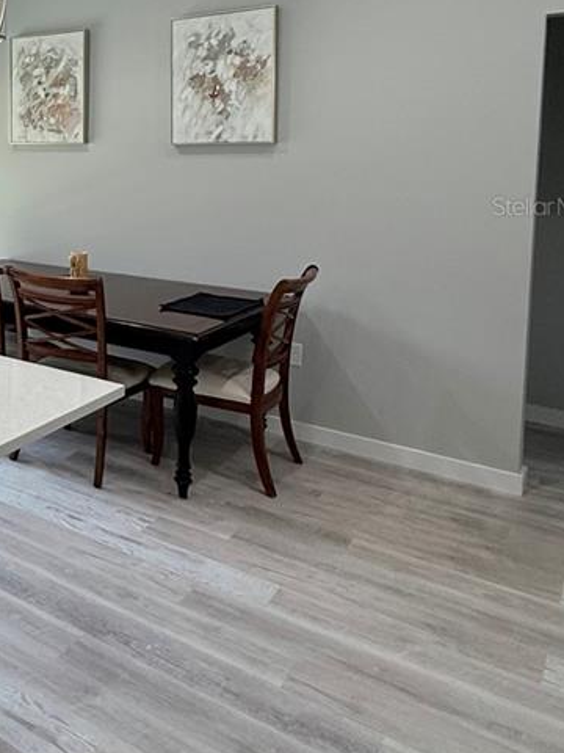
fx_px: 760
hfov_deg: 33.6
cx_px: -102
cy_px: 206
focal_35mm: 35
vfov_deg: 50.8
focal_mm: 2.22
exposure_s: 1/120
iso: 100
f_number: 2.2
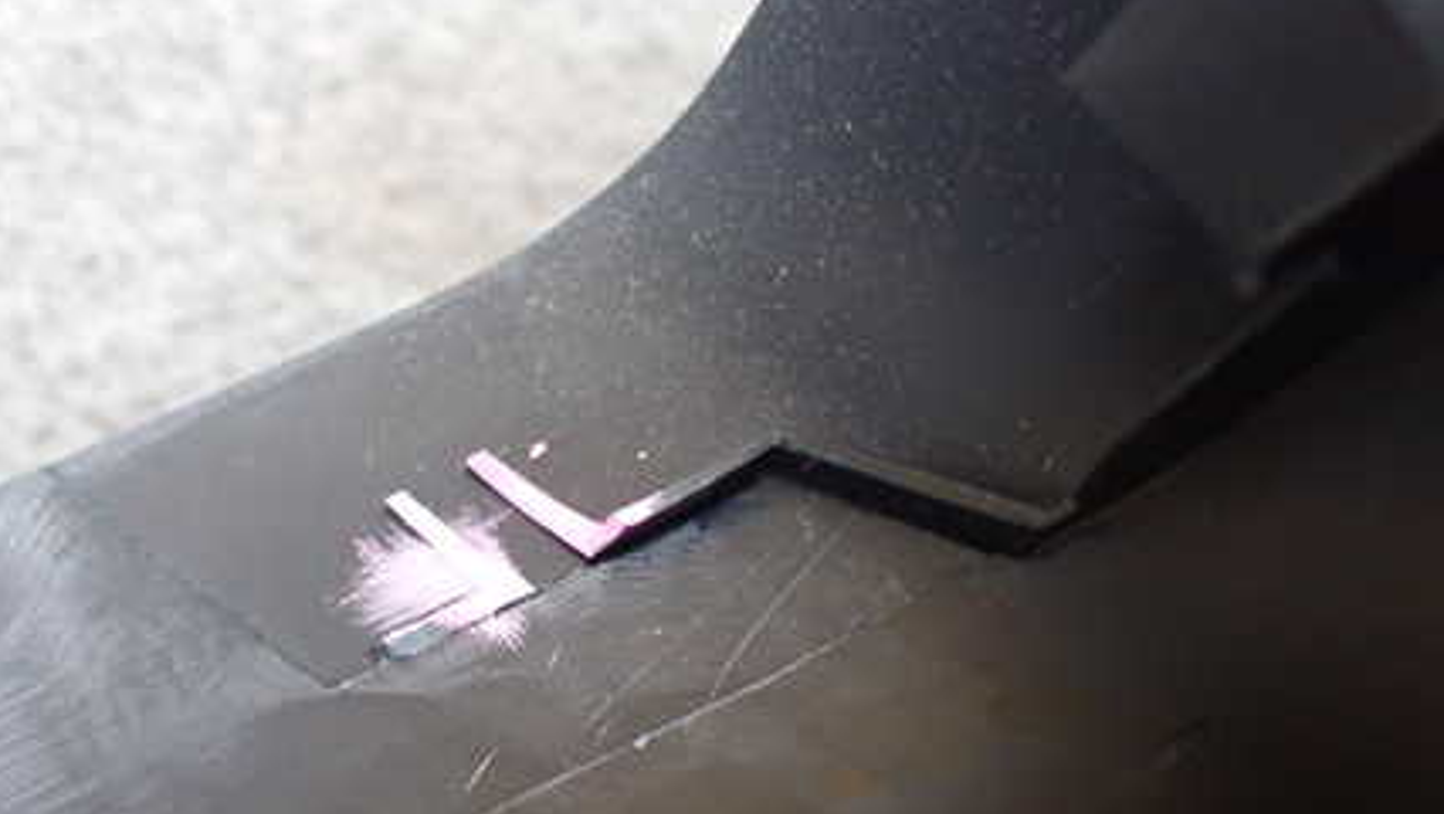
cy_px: 583
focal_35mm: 46
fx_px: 1762
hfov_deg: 44.1
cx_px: 512
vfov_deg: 25.8
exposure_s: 1/80
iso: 800
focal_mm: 5.4
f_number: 2.3
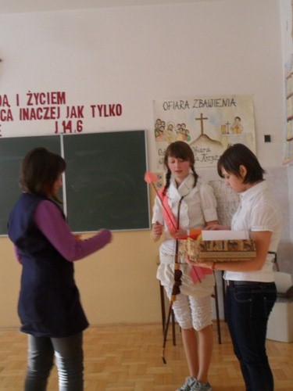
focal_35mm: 32
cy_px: 196
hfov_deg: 44.2
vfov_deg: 56.8
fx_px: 361
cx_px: 146
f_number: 3.7
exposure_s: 1/45
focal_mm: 5.7
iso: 120
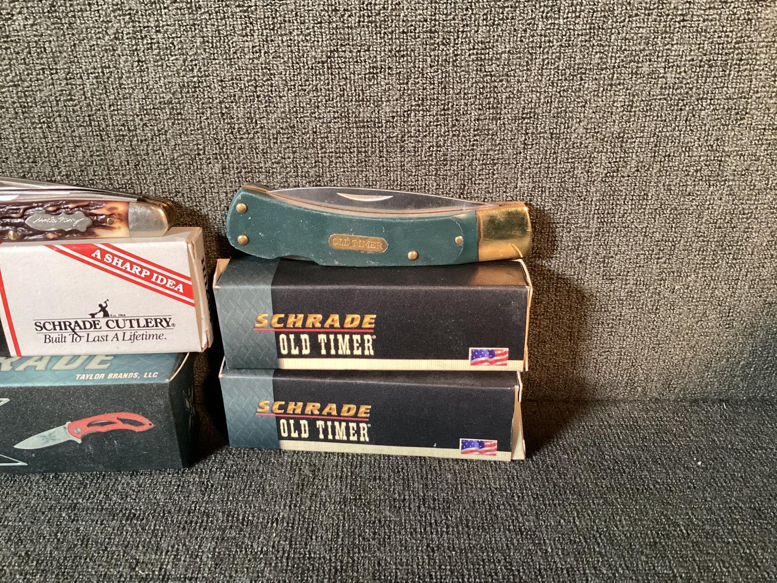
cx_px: 388
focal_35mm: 31
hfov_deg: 58.3
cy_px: 292
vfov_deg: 45.4
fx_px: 696
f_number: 2.4
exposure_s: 1/40
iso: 400
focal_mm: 3.3
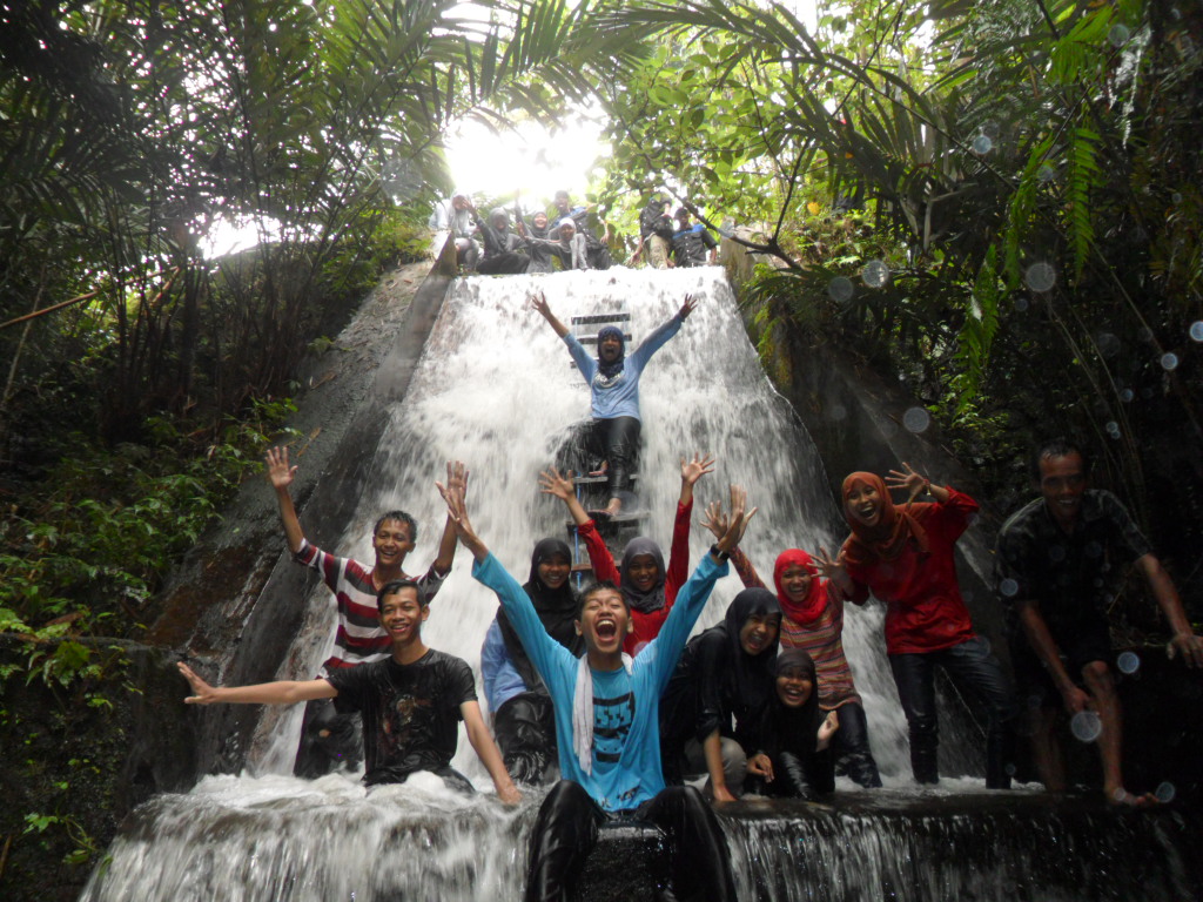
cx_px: 602
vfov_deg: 51.4
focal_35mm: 27
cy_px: 451
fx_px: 938
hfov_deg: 65.3
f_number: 3.5
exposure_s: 1/45
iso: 100
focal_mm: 4.9
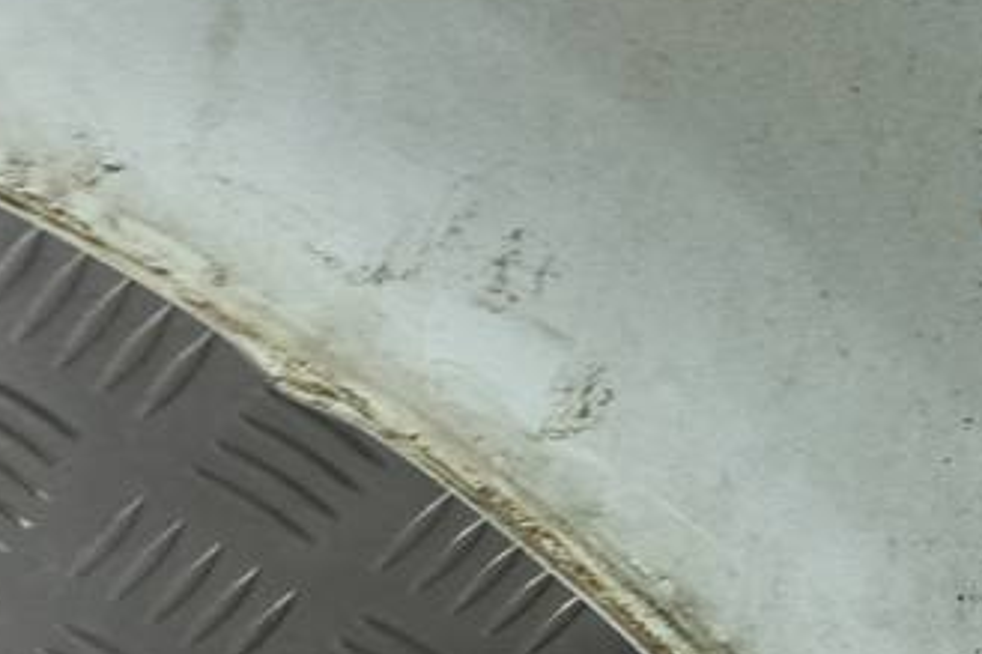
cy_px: 672
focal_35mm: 81
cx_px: 1194
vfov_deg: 16.5
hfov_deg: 22.9
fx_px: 2208
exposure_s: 1/50
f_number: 1.8
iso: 64
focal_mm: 4.6
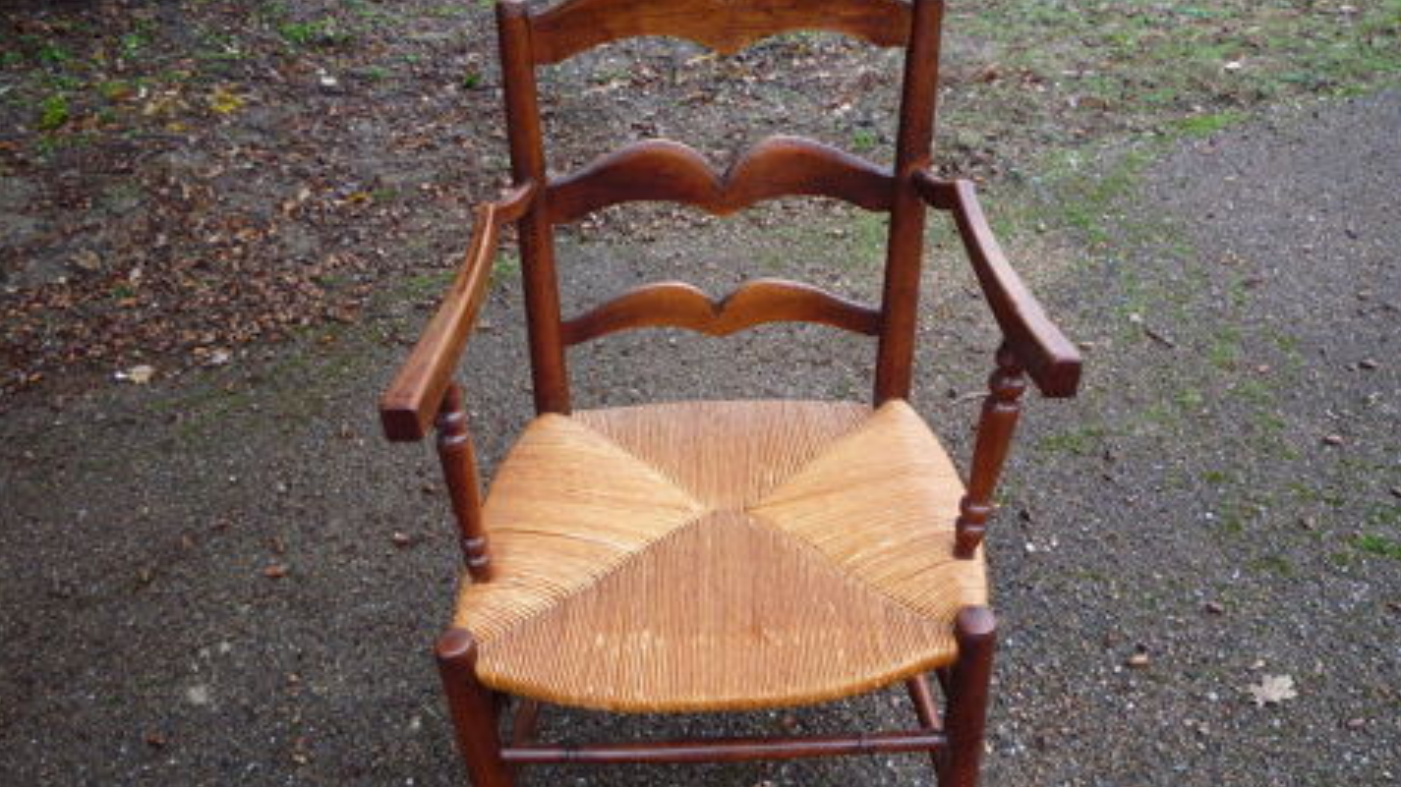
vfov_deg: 35.6
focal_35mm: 33
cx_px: 702
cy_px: 448
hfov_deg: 59.5
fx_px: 1226
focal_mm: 5.2
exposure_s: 1/30
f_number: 3.3
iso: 125
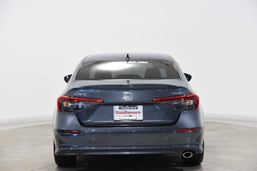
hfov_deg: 28.8
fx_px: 500
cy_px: 86
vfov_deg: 19.5
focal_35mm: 70
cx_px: 128
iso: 1600
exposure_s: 1/80
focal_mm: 70
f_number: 4.5
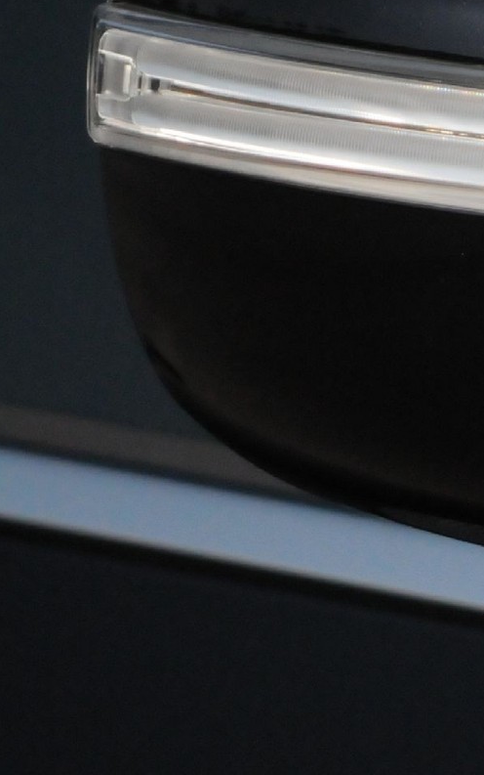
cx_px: 1024
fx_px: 20313
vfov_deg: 2.2
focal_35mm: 963
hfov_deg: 1.4
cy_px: 273
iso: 2000
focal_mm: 200
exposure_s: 1/8000
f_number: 5.6
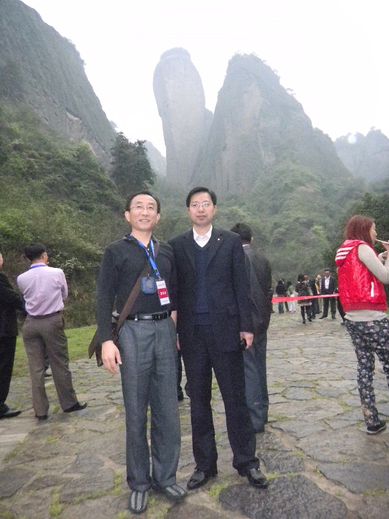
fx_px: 420
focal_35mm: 28
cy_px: 260
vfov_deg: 63.4
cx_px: 194
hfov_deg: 49.7
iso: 1600
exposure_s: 1/419
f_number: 7.8
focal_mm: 5
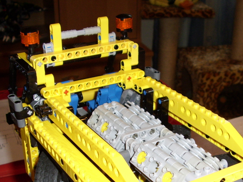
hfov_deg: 38.8
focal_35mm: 49
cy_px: 142
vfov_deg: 29.1
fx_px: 344
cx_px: 137
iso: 141
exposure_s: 1/30
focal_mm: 5.8
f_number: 2.9
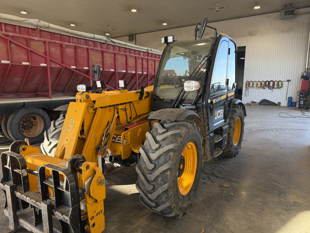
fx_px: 215
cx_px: 155
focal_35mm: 24
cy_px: 116
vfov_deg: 56.8
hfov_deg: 71.6
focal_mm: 6.76
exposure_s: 1/374
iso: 100
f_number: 1.78
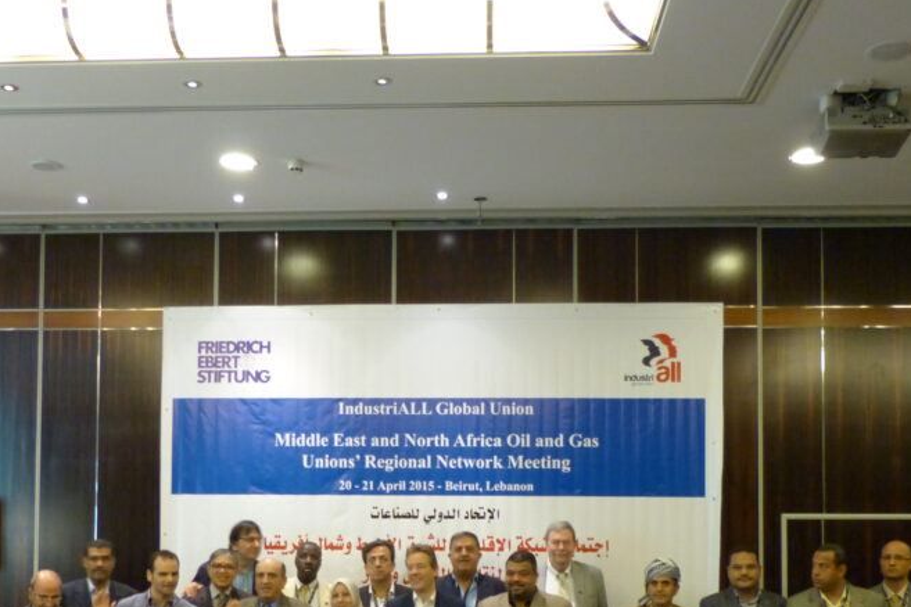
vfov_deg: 27.8
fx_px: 1189
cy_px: 527
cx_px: 419
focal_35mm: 47
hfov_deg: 41.9
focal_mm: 5.1
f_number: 2.9
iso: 400
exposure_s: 1/15
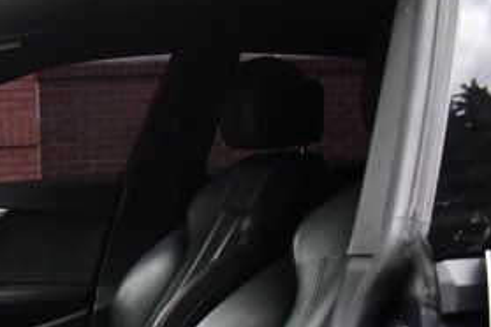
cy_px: 367
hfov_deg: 29.4
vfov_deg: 20.8
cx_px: -42
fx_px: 846
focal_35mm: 62
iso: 800
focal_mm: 18
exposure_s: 1/200
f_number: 3.5
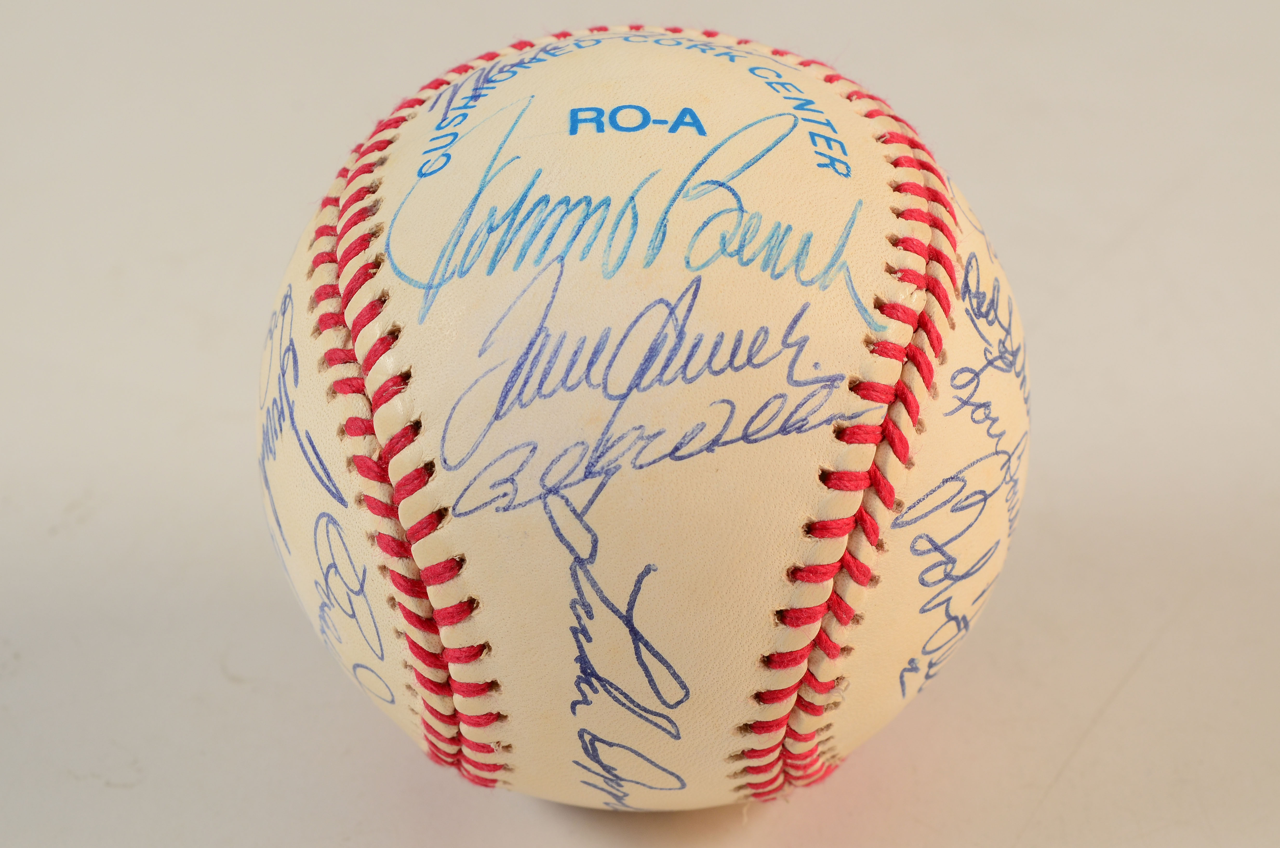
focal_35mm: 78
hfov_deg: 26.0
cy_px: 424
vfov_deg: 17.4
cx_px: 640
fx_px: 2768
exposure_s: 1/160
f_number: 14
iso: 200
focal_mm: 52
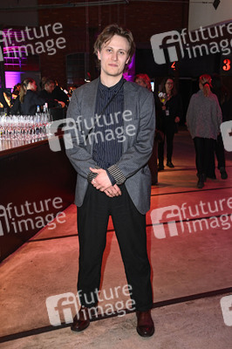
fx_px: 368
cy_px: 174
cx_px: 116
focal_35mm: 38
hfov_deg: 35.0
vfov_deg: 50.7
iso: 4000
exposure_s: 1/60
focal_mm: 38
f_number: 5.6
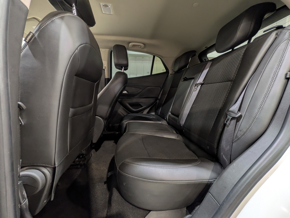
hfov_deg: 102.1
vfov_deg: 85.7
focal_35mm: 14
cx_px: 145
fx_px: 117
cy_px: 109
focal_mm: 1.83
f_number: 2.2
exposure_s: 1/25
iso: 166
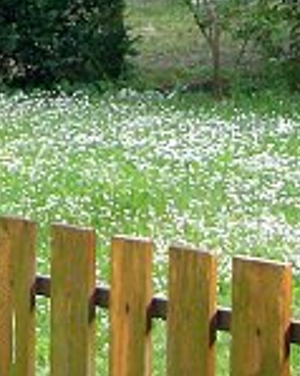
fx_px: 2211
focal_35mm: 199
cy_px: -273
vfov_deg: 9.3
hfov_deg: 7.2
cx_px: -454
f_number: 3.1
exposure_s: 1/100
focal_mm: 6.3
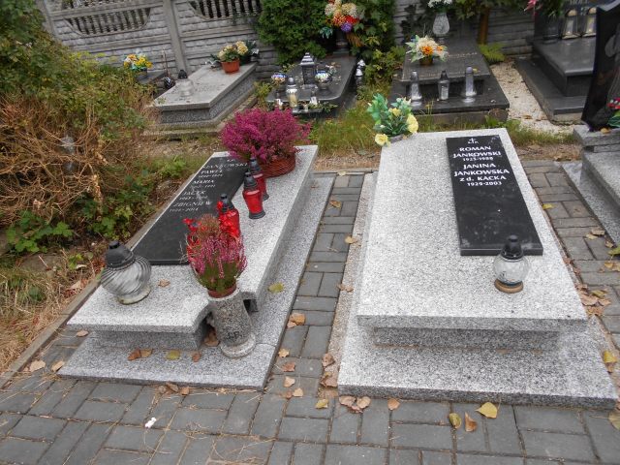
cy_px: 232
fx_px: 466
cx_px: 310
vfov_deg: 53.1
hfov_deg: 67.3
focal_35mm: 26
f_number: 3.2
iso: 80
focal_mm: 4.6
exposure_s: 1/60
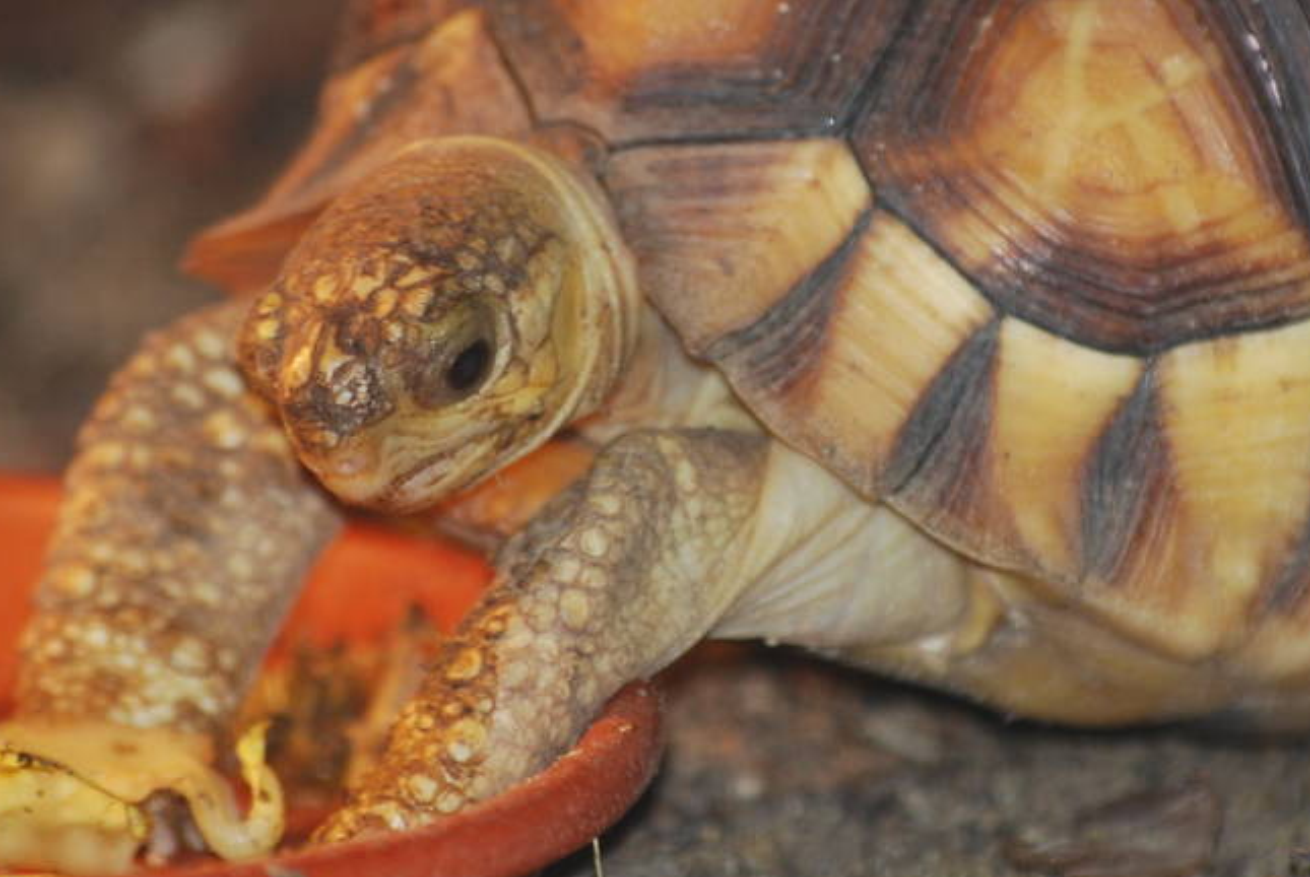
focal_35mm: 818
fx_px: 29806
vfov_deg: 1.7
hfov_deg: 2.5
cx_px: 918
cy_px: 273
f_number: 5.3
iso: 200
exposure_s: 1/60
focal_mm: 220
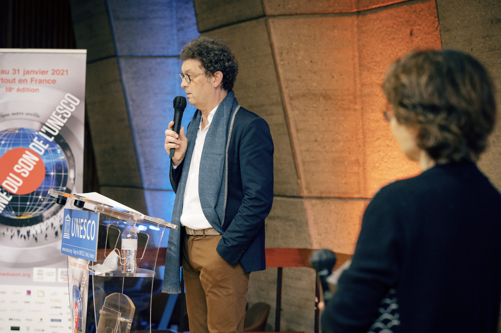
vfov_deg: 12.5
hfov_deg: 18.8
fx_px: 1516
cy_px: 189
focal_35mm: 109
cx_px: 232
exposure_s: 1/250
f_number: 4
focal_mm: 92
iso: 3200
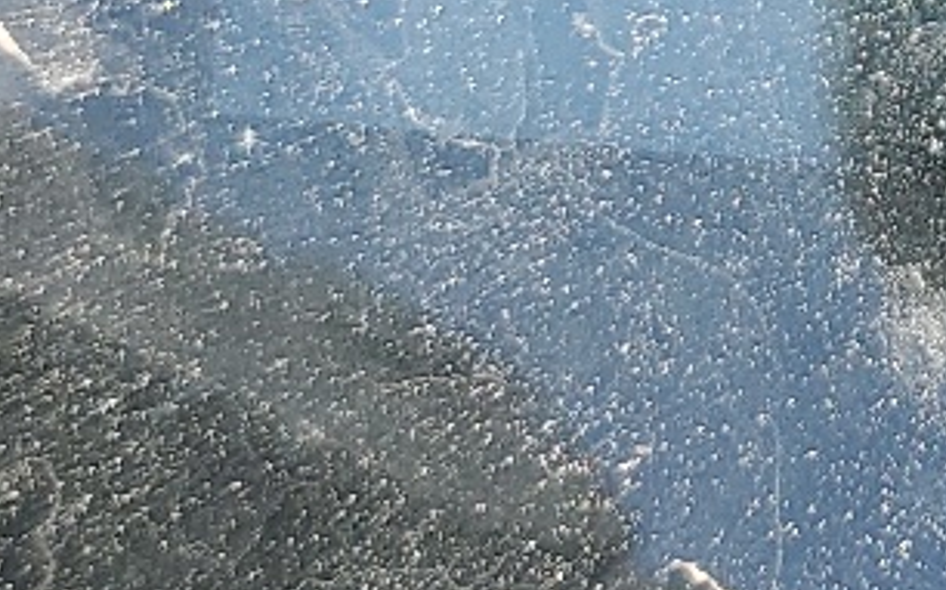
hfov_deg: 13.9
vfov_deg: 8.9
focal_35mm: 144
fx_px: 3711
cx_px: 1302
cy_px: -185
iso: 50
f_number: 1.5
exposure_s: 1/385
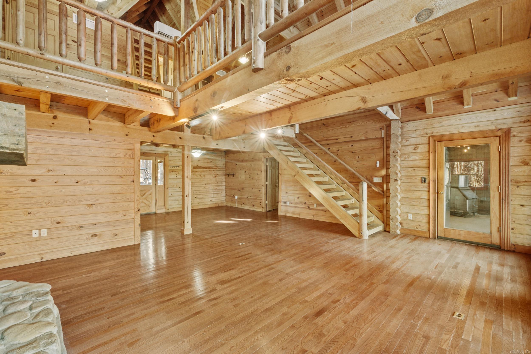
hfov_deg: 100.4
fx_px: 221
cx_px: 266
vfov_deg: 77.3
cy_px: 177
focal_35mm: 15
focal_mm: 10
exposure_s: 2.5
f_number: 8
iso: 400
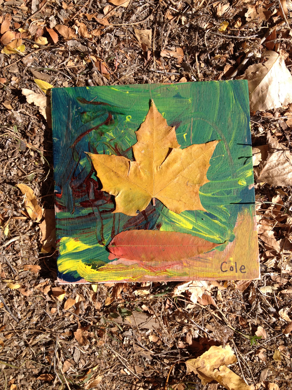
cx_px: 146
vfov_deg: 52.6
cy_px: 195
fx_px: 394
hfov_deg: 40.7
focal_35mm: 35
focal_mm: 4.28
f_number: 2.4
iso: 50
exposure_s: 1/1416
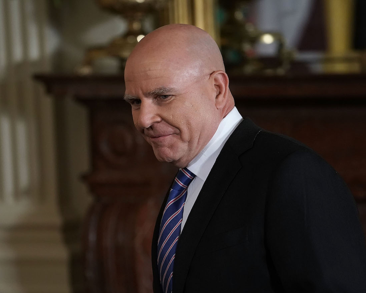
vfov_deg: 4.8
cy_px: 147
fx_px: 3488
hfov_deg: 6.0
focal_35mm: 322
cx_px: 204
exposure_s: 1/500
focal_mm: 285
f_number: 5.6
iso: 3200
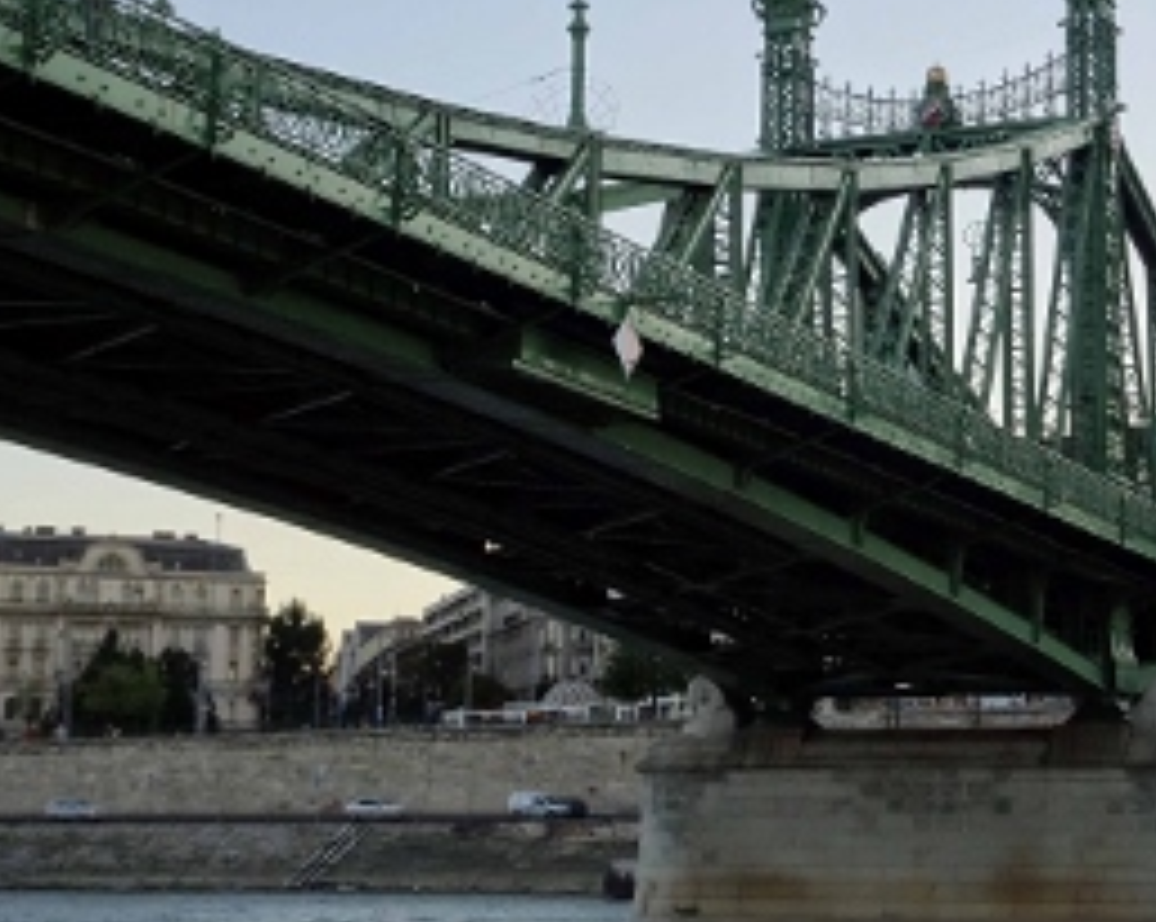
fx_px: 2597
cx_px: 852
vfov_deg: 20.1
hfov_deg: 24.8
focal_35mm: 76
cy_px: 308
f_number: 4
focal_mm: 7.3
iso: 80
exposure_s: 1/80
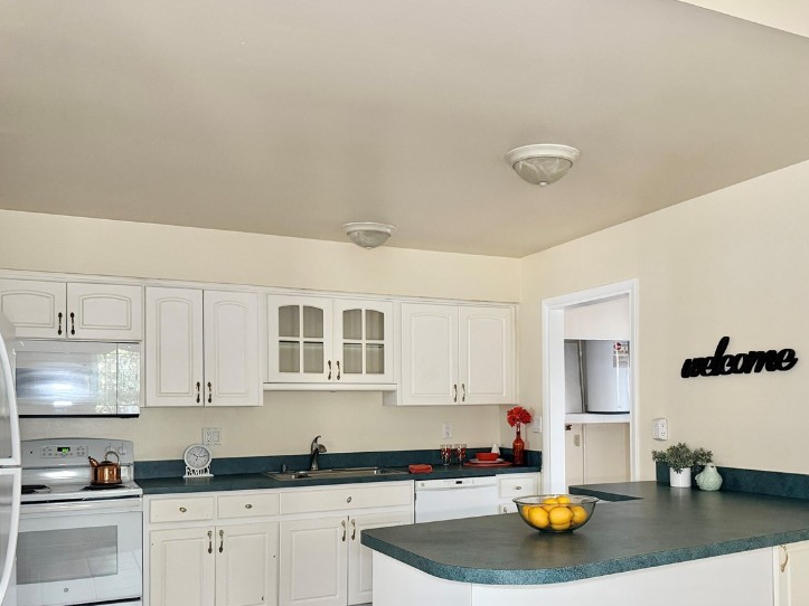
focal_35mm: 34
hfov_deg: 53.6
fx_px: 794
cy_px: 395
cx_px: 481
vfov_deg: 41.3
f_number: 1.78
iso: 400
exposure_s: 1/60
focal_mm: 6.76
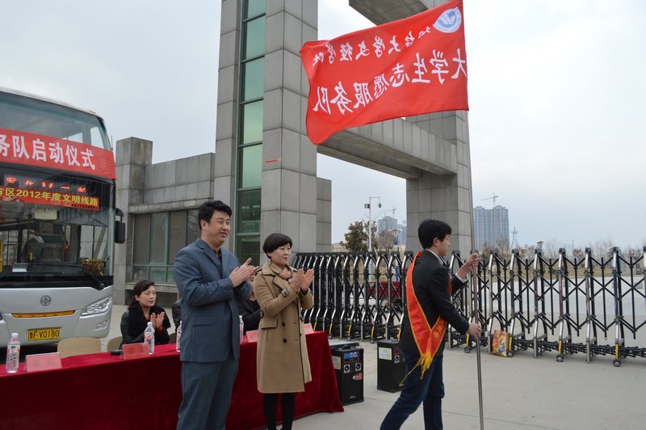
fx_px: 484
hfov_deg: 67.4
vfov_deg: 47.9
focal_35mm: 27
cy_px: 215
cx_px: 323
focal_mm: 18
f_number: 6.3
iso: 100
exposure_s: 1/160
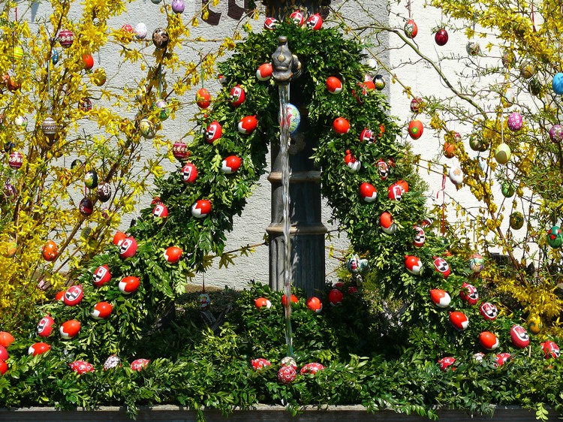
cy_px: 211
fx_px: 1561
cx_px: 282
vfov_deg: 15.4
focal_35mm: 96
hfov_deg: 20.4
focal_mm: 20.3
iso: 100
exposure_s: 1/200
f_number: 5
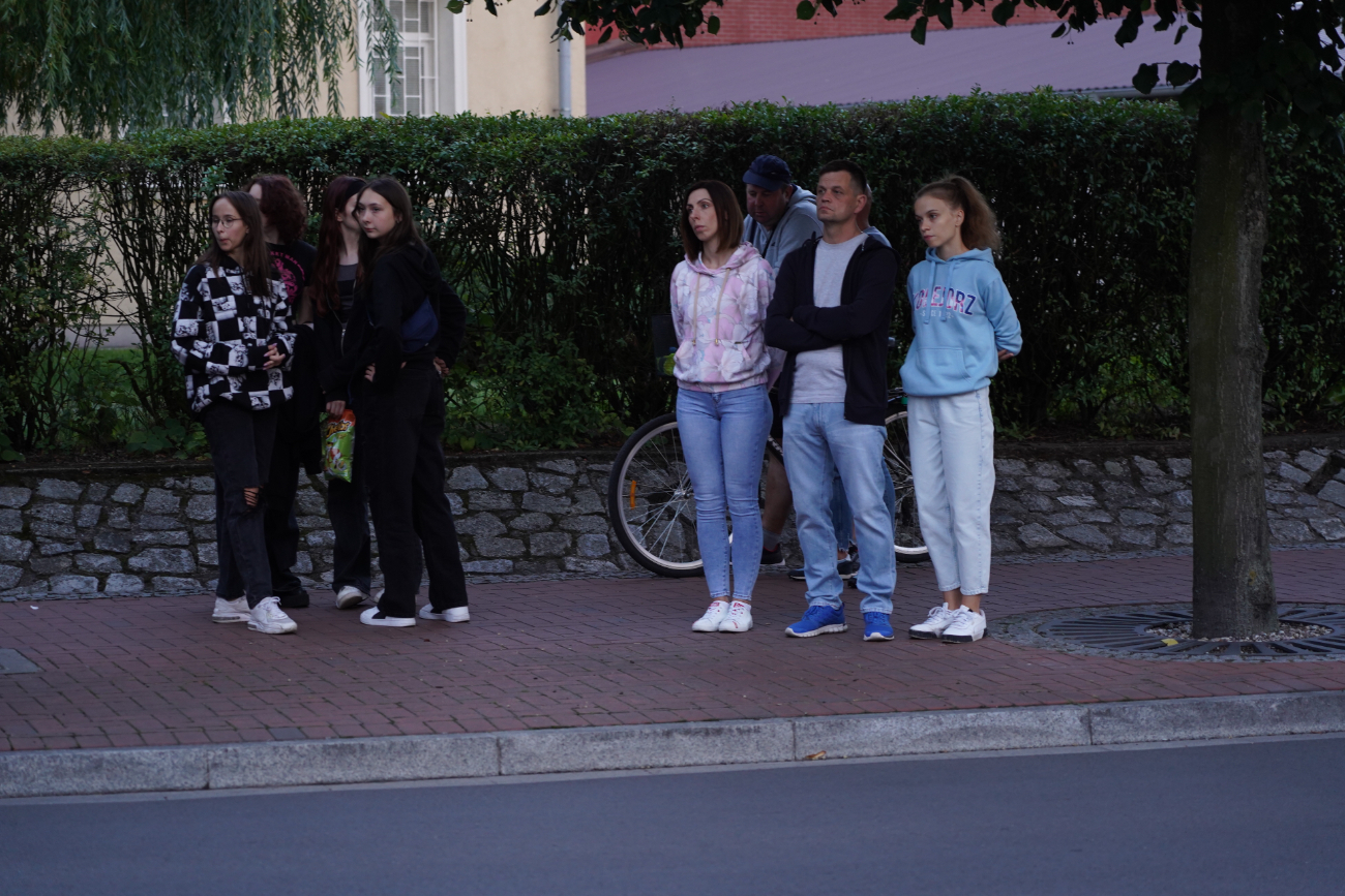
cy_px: 448
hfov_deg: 19.5
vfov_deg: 13.0
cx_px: 672
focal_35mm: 105
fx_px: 3923
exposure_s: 1/100
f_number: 4
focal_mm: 105
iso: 1250
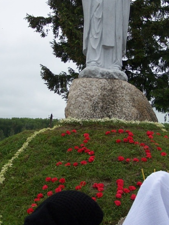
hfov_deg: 21.9
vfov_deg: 28.9
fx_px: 436
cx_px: 102
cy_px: 96
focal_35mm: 67
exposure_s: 1/180
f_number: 2.8
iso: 80
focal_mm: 6.3
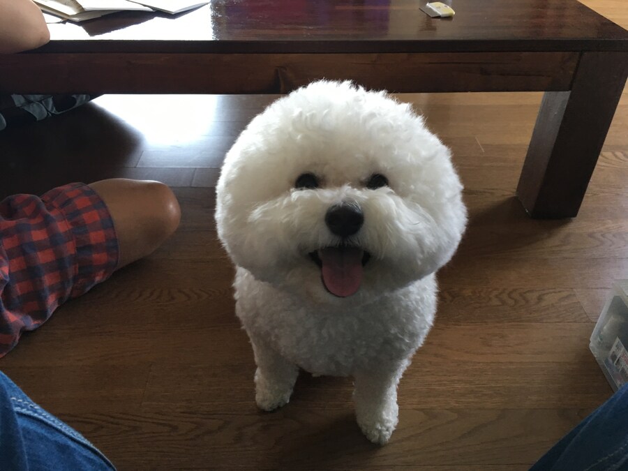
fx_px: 526
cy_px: 236
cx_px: 314
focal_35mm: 29
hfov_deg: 61.7
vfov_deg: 48.2
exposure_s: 1/15
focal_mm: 4.15
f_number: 2.2
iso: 40
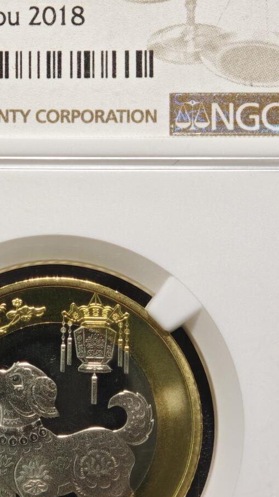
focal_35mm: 130
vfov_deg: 16.5
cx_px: 41
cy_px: 267
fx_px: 1710
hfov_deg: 9.3
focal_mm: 9
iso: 500
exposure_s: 1/106
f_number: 2
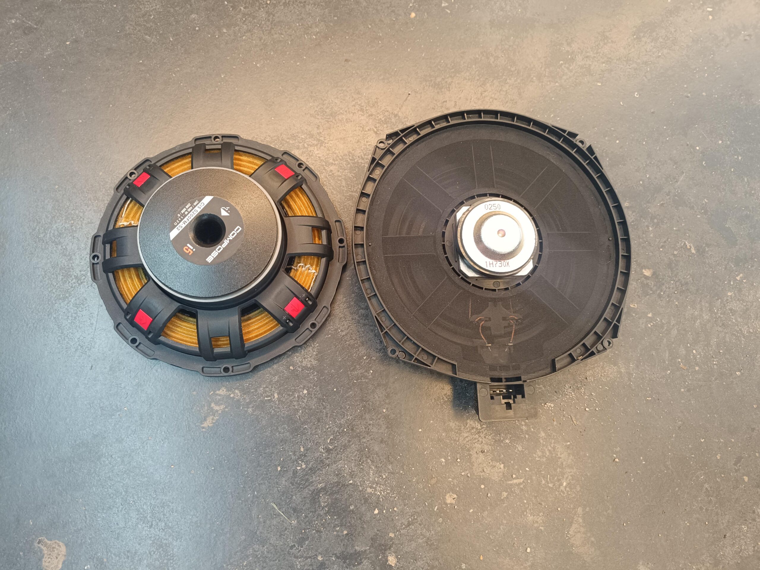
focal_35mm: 24
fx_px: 527
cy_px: 285
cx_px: 380
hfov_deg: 71.6
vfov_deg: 56.8
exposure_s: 1/50.1
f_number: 1.88
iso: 638
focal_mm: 5.59
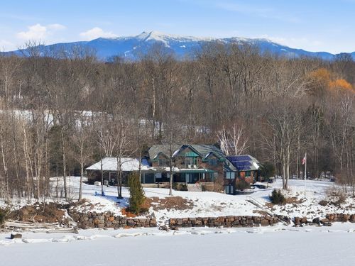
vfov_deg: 8.9
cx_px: 178
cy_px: 133
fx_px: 1702
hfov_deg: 11.9
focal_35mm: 166
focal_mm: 30.7
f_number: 3.4
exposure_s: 1/1600
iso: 100
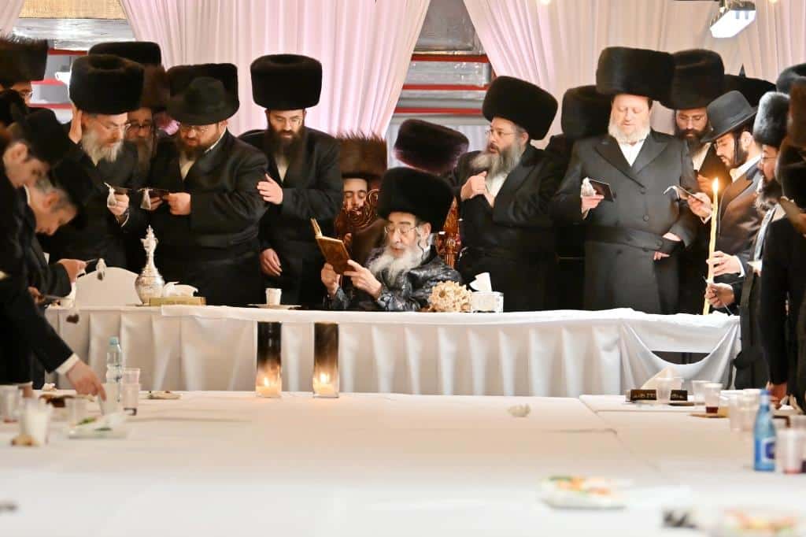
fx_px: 3894
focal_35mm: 174
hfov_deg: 11.8
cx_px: 403
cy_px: 268
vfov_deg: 7.9
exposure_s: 1/160
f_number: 2.8
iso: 1250
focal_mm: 116
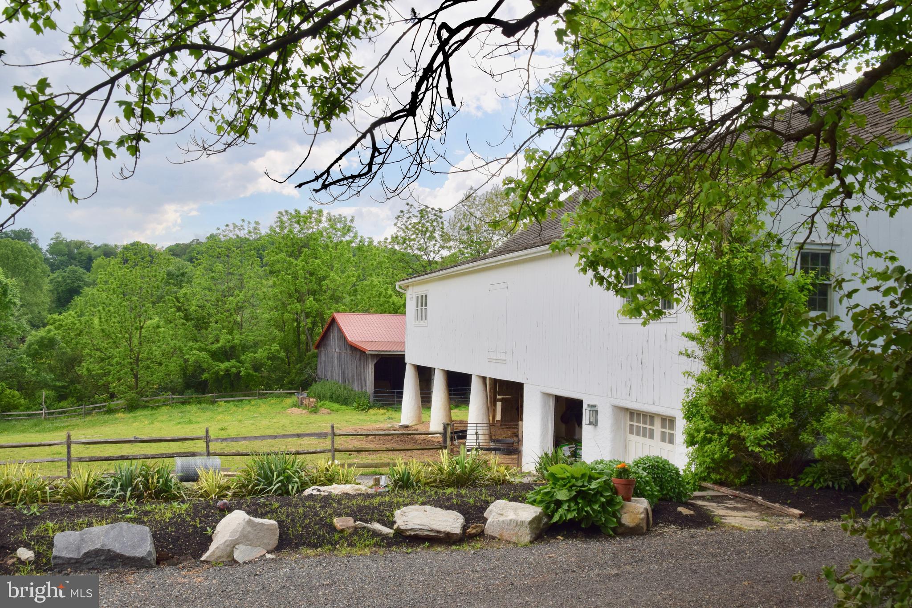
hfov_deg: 57.2
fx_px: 836
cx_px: 456
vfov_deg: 40.0
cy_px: 304
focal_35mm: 33
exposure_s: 1/320
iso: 200
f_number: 9
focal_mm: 22
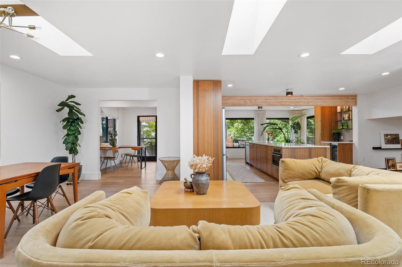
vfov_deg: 70.3
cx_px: 201
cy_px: 134
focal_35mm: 17
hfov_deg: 93.3
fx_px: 190
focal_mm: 17
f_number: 8
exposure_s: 1/6
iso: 400
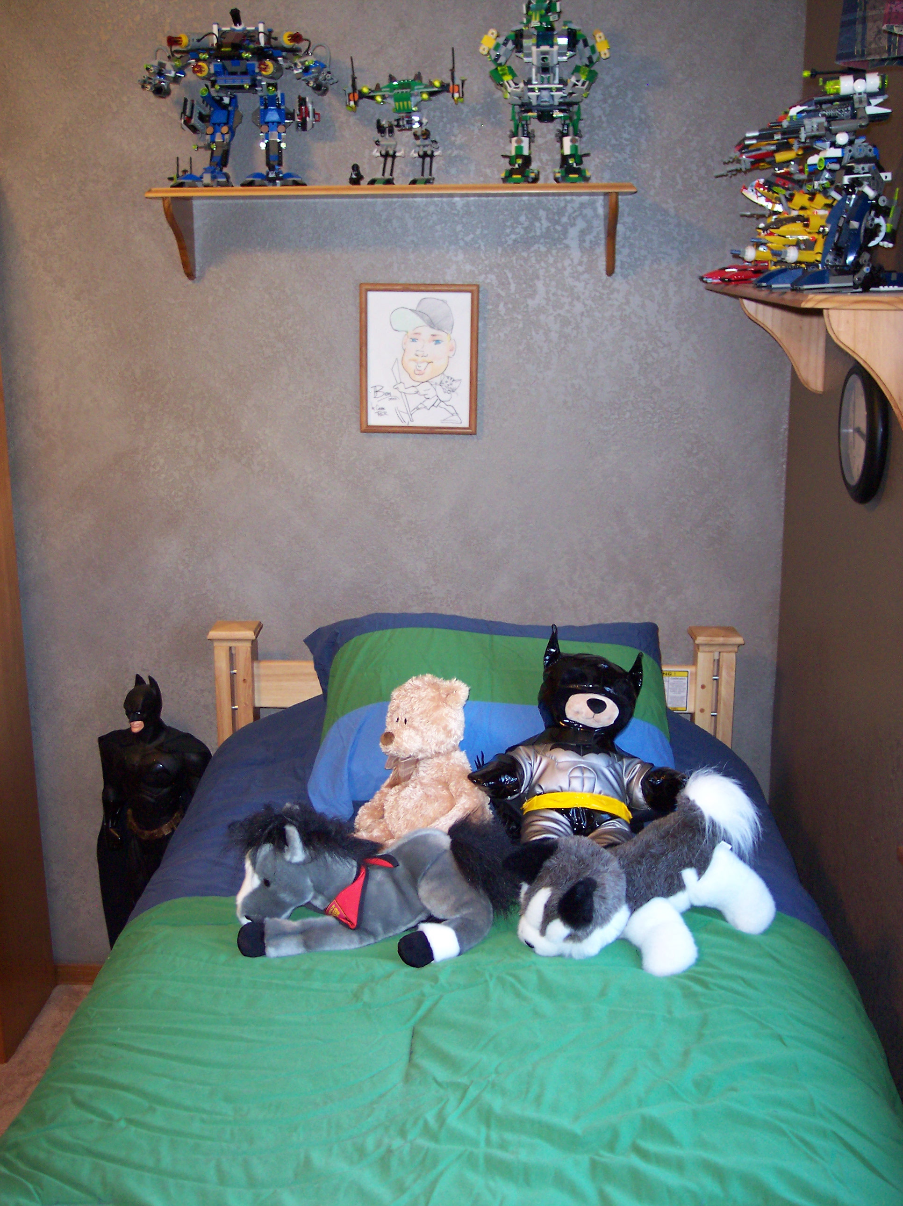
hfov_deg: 37.7
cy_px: 603
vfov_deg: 49.0
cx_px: 452
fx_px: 1323
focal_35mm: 38
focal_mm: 8
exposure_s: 1/45
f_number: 2.8
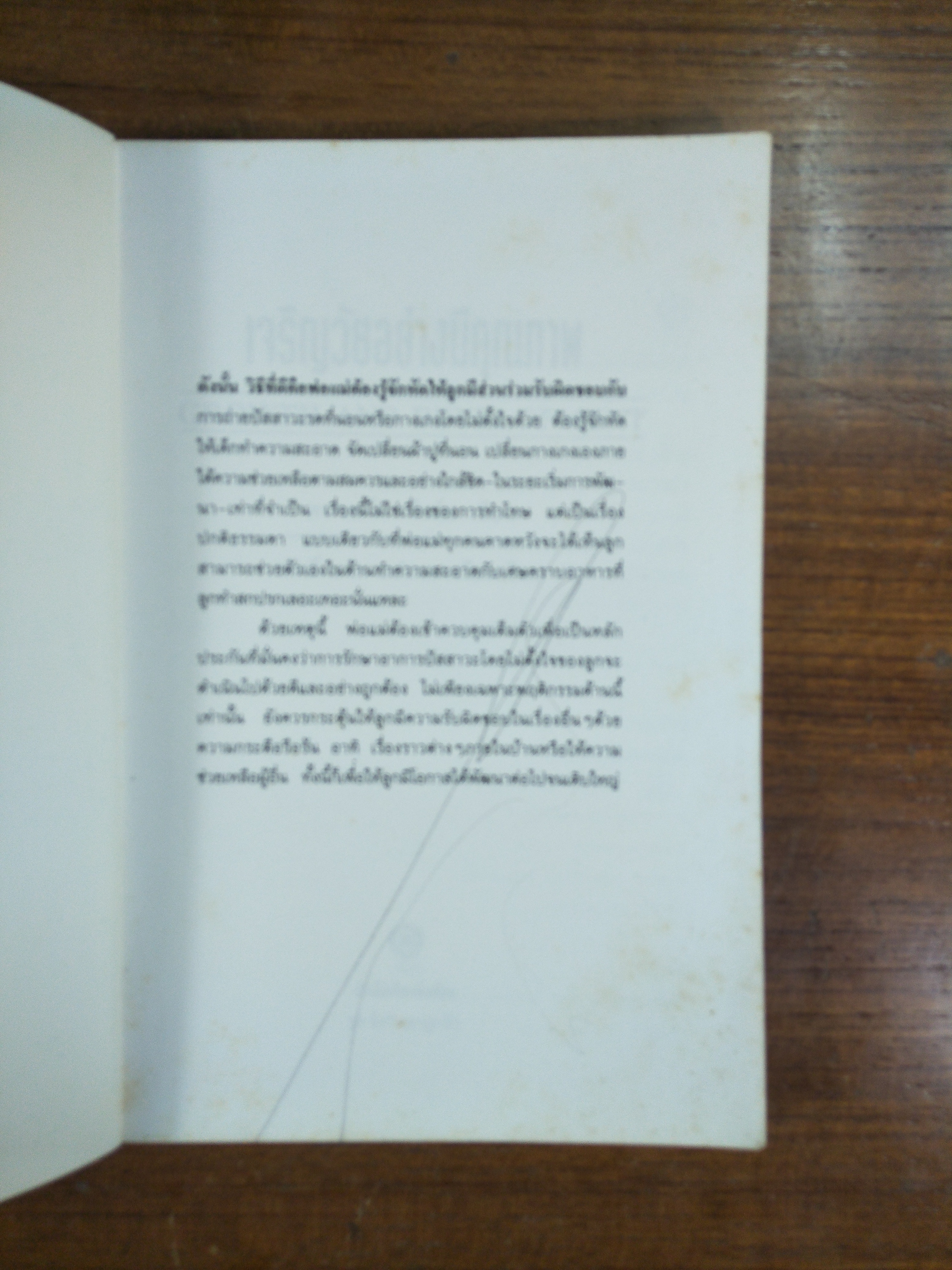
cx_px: 476
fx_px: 733
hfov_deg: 66.0
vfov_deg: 81.7
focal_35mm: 20
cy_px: 635
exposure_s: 1/33
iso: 115
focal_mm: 3.46
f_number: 2.2
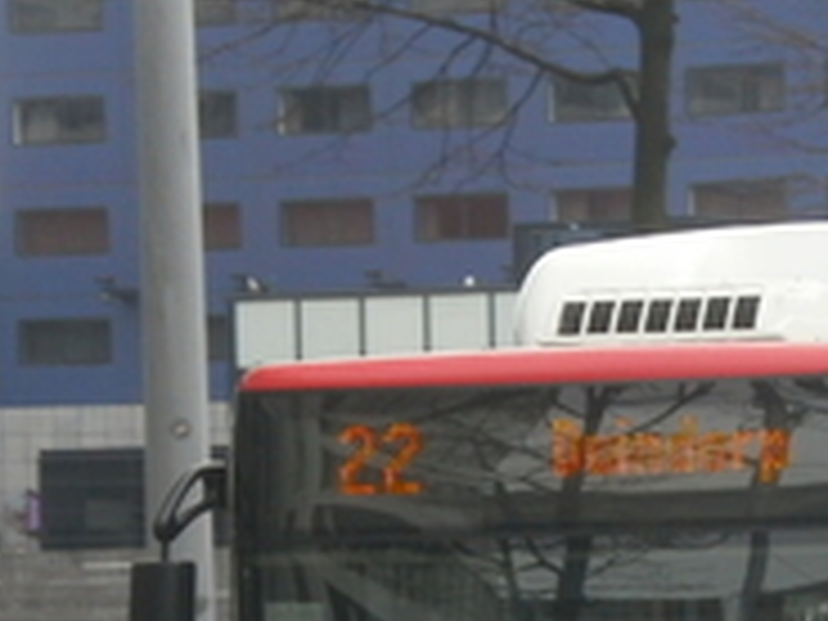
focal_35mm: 268
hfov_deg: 7.4
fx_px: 6410
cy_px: 675
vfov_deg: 5.5
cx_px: 680
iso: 100
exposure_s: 1/125
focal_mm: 14.3
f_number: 5.1
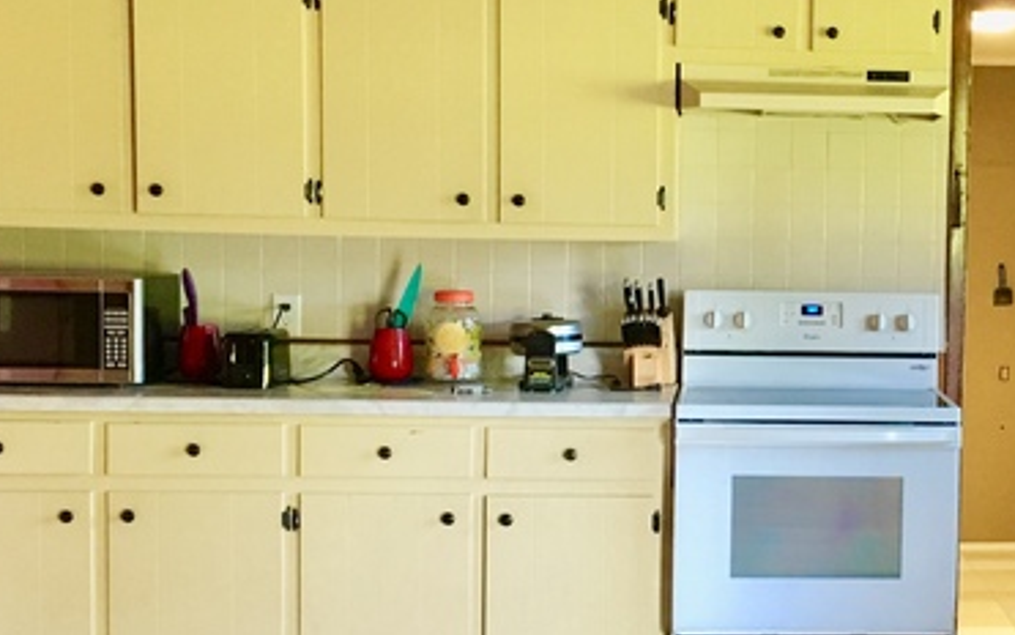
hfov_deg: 30.8
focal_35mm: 64
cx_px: 885
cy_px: 345
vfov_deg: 20.3
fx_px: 1771
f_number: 2.2
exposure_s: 1/24
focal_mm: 4.15
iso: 200
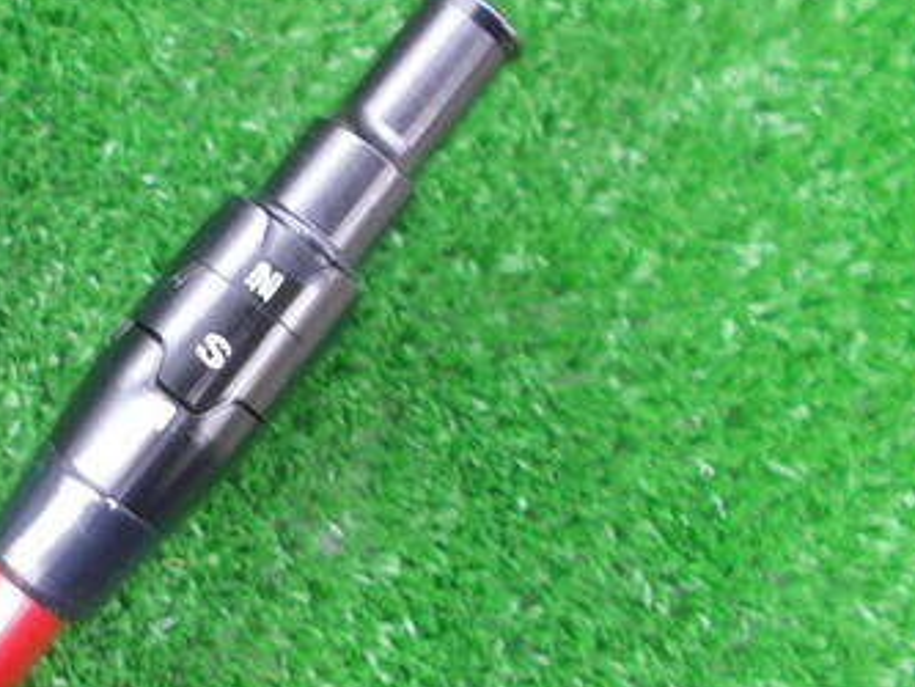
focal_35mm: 50
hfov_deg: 37.1
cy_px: 423
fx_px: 1322
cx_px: 209
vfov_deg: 29.0
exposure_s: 1/5
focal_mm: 4.6
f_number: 3.2
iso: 200
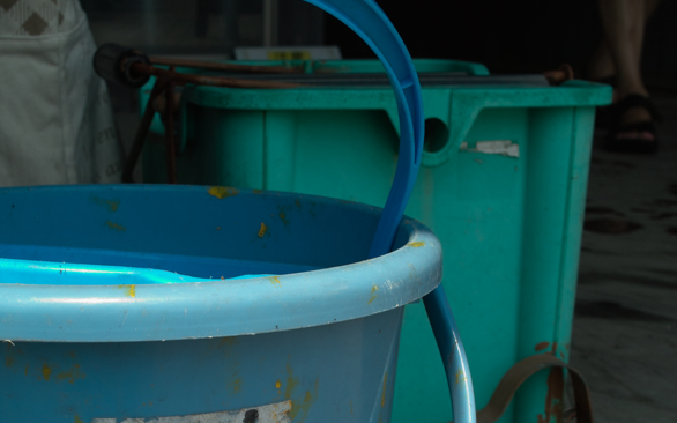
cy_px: 425
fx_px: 1347
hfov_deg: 28.2
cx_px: 304
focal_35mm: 73
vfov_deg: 17.4
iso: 50
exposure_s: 1/50
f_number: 9
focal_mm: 24.2
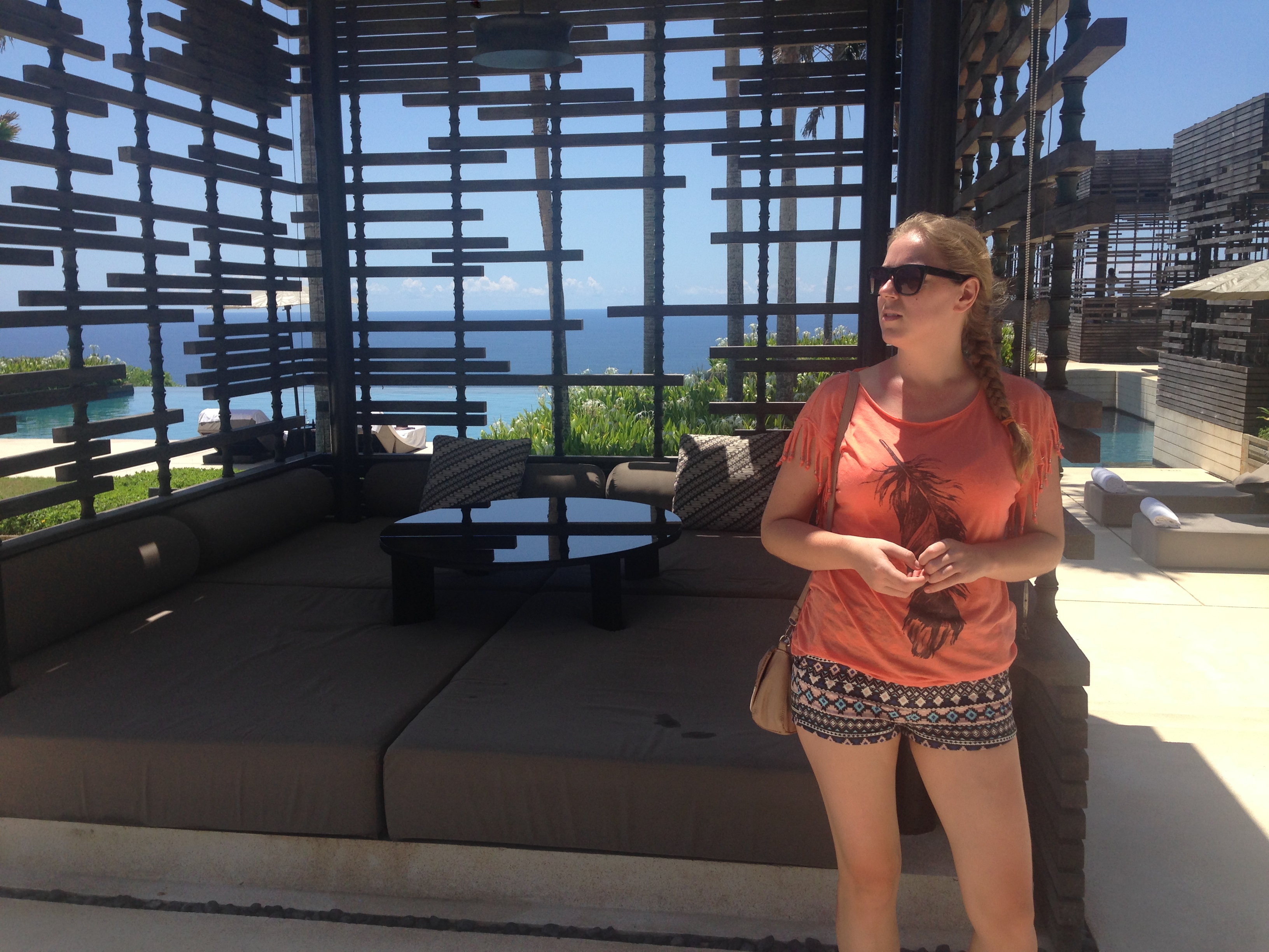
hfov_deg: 55.4
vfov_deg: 42.9
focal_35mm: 33
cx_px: 634
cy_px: 476
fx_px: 1210
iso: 50
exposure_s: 1/1506
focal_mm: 4.12
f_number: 2.4
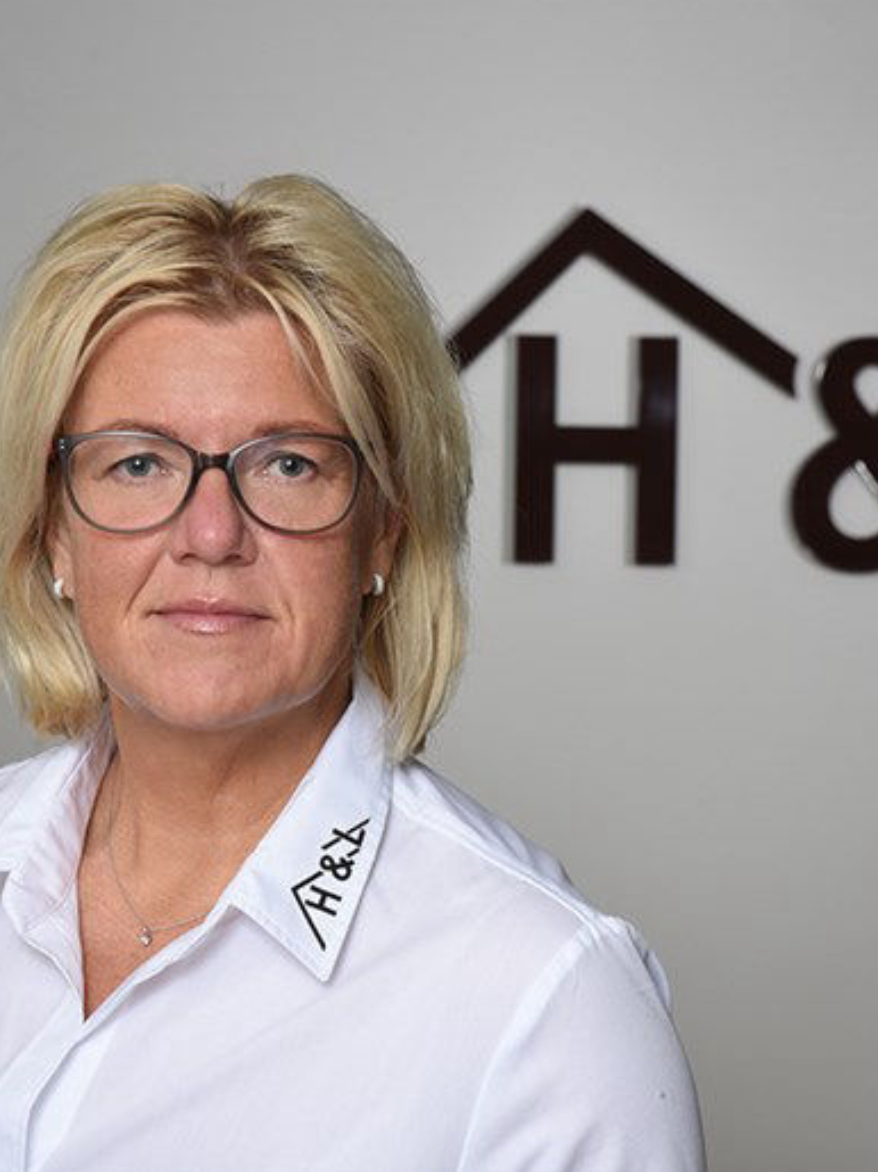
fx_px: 4804
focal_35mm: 142
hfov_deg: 10.4
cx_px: 535
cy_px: 573
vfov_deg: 13.9
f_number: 5
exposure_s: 1/200
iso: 400
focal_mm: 95
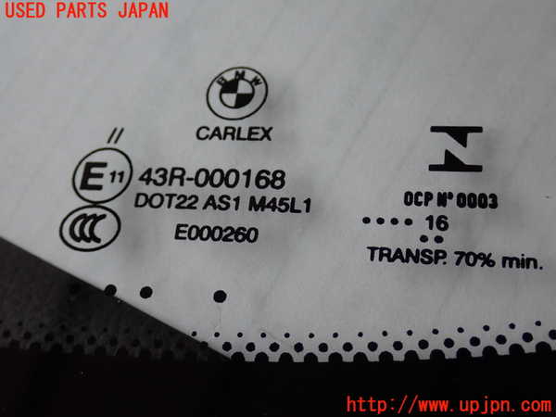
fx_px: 803
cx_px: 278
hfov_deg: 38.2
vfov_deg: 29.1
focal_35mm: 50
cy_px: 208
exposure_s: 1/100
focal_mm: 9.01
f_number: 3.2
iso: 200
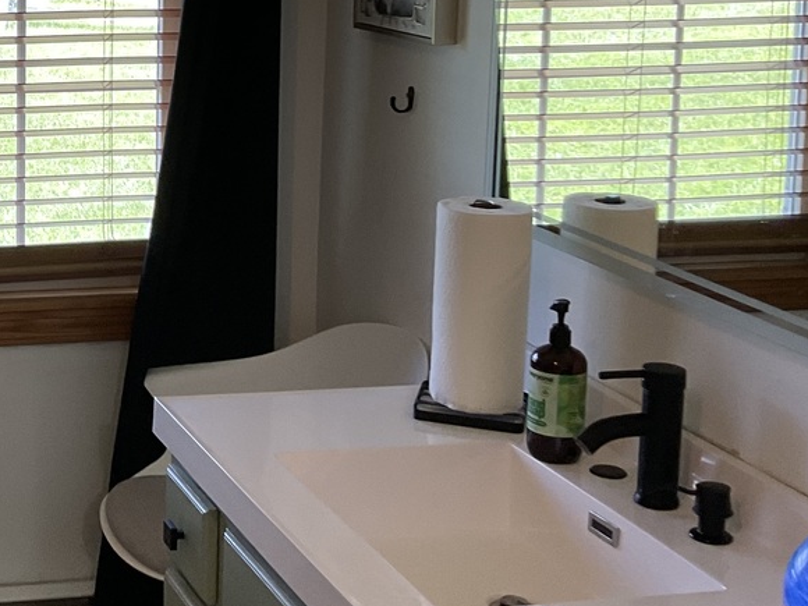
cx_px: -116
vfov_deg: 20.2
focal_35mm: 72
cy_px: 109
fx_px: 1681
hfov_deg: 24.9
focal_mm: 3
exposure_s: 1/60
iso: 50
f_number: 1.8
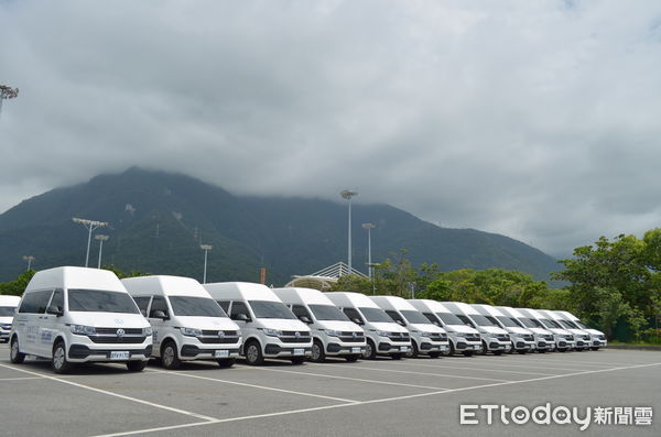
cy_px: 218
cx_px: 330
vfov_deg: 47.7
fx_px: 495
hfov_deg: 67.5
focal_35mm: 27
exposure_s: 1/800
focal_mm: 18
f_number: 6.3
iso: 100
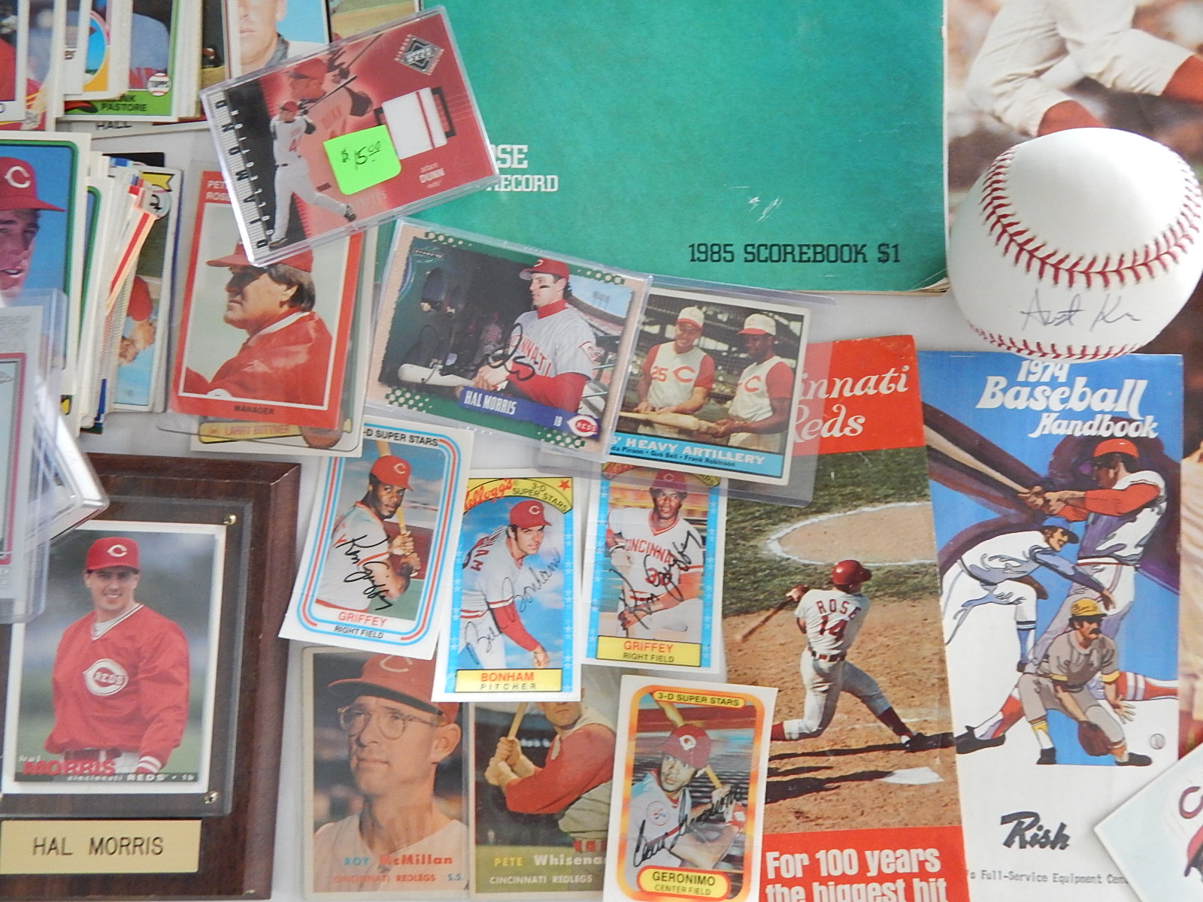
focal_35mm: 25
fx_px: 869
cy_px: 451
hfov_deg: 69.4
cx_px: 602
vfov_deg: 54.9
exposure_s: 1/25
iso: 400
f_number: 3.1
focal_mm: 4.5
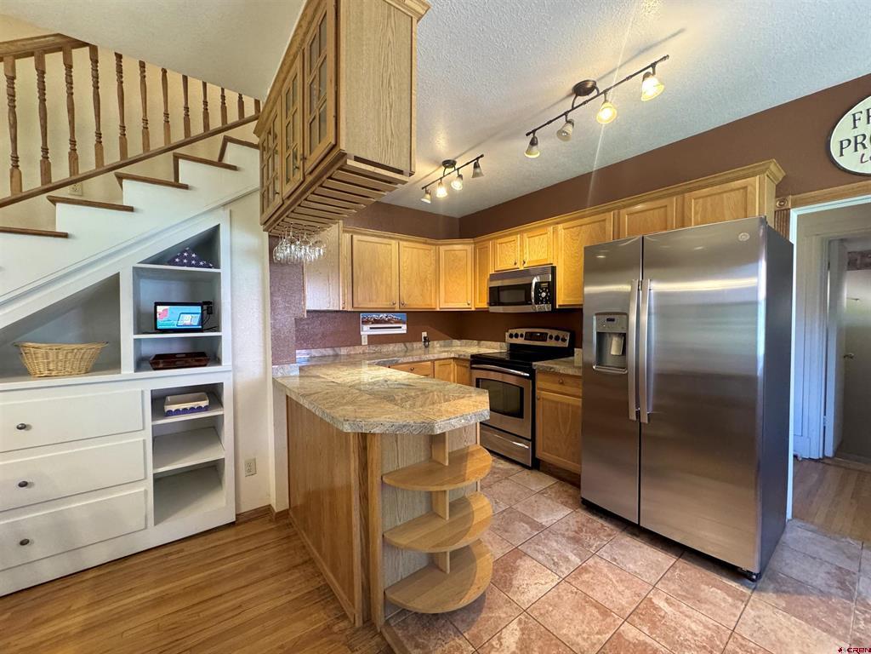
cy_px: 327
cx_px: 436
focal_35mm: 14
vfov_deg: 85.7
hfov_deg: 102.1
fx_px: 352
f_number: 2.2
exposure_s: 1/60
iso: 500
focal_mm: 2.22
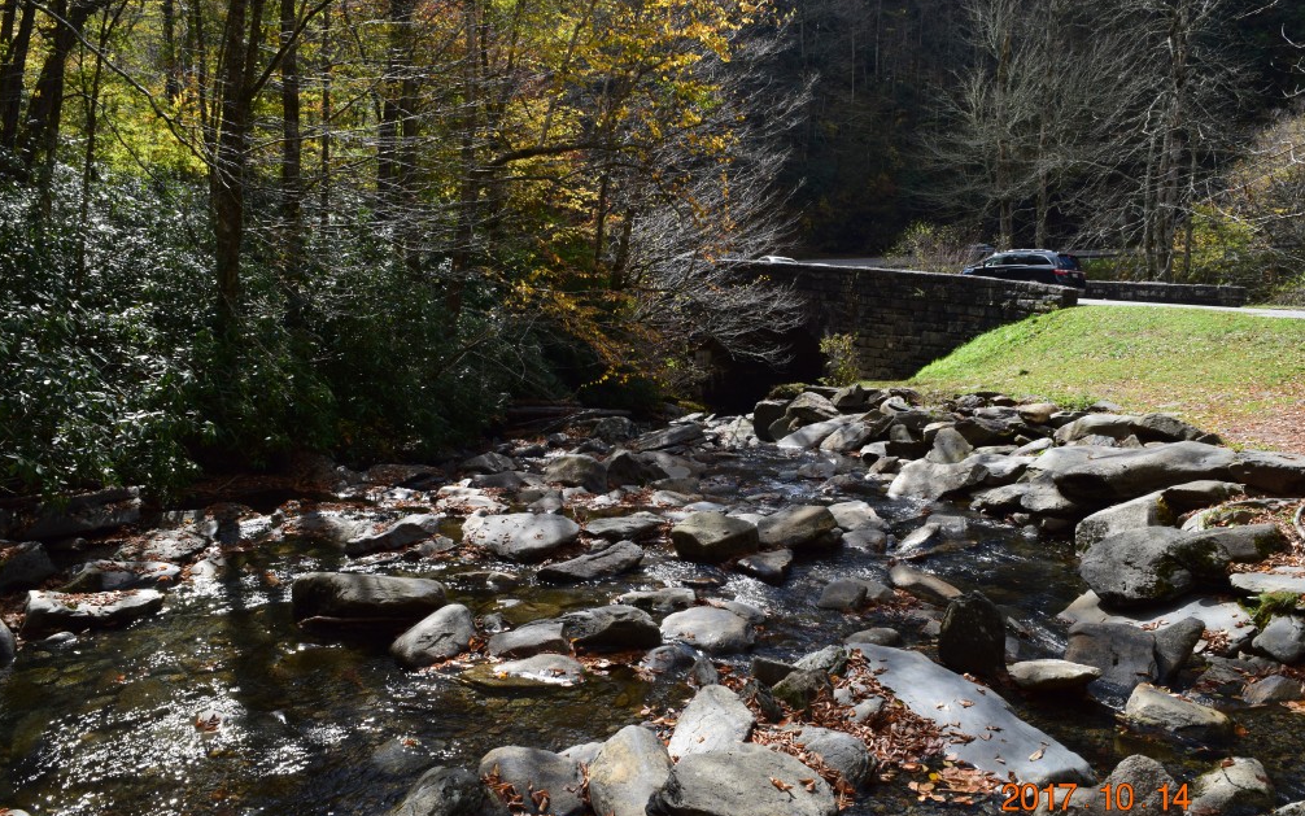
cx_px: 652
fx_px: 996
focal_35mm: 28
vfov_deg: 44.5
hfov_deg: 66.5
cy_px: 422
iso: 400
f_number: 10
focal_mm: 18
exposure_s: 1/250
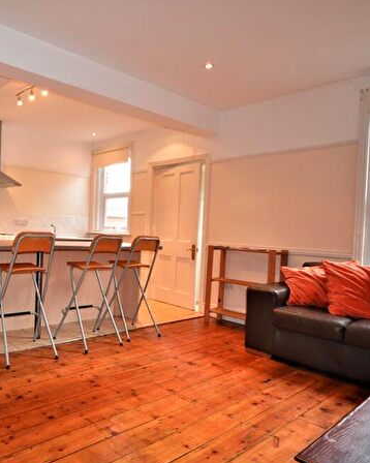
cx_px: 47
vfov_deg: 75.1
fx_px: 301
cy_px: 230
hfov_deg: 55.8
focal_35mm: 22
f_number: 4
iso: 720
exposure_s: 1/60
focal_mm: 10
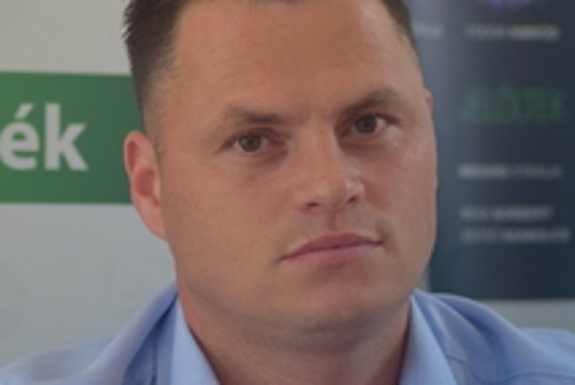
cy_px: 220
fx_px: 3663
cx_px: 286
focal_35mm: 229
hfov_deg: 9.0
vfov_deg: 6.0
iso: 800
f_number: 4
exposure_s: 1/160
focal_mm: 82
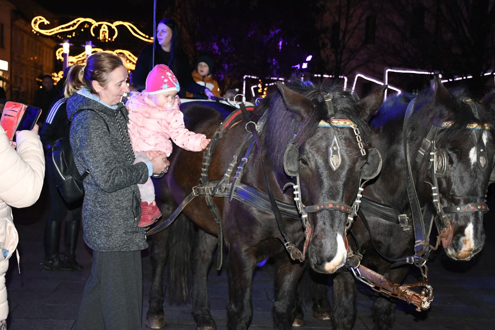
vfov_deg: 29.9
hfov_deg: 43.6
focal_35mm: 45
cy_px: 165
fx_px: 619
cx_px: 248
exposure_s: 1/80
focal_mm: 30
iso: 2000
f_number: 4
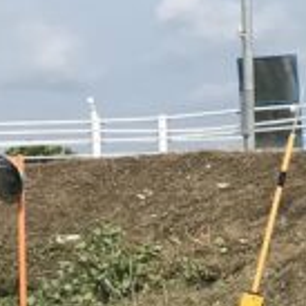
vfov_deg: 9.4
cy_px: 279
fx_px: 1850
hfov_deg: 8.8
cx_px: 650
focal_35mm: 185
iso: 20
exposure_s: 1/2660
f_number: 1.8
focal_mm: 3.99
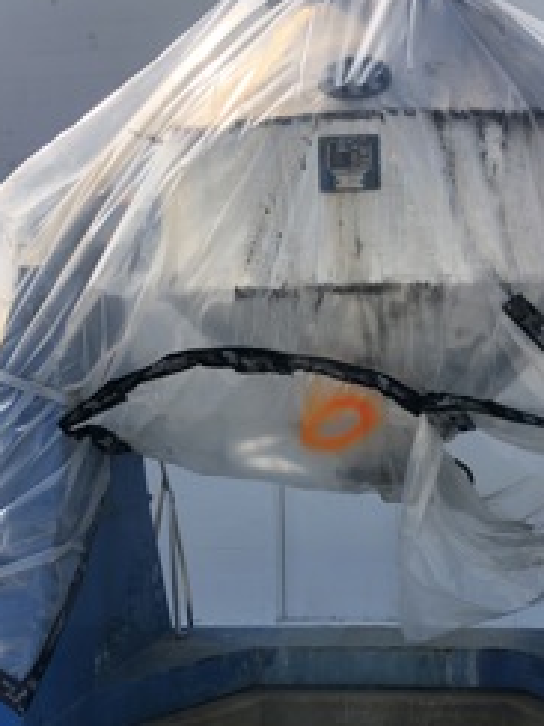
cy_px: 412
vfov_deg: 38.8
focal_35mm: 49
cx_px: 360
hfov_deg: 29.5
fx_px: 1027
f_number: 1.8
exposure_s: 1/1372
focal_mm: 3.99
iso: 20
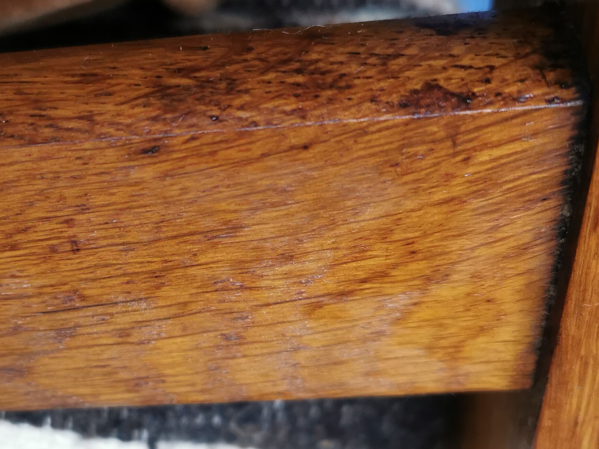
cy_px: 255
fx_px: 917
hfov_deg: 35.4
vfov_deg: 27.5
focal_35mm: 53
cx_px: 148
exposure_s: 1/50
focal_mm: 5.56
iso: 200
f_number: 1.6
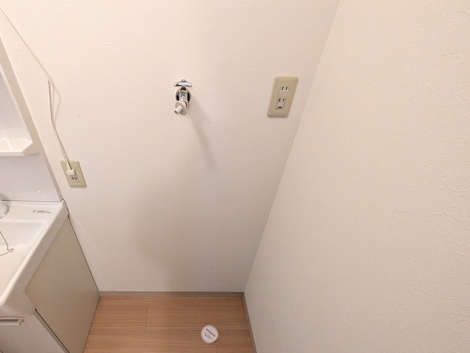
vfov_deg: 70.5
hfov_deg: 86.5
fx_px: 244
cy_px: 220
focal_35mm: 18
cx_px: 184
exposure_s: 1/60
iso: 767
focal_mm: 1.83
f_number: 2.2
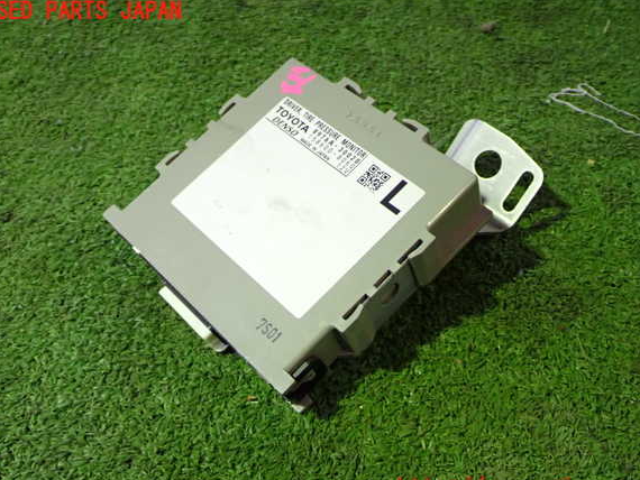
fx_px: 740
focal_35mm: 40
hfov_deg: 46.8
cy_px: 250
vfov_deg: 36.0
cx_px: 314
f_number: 2.7
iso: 640
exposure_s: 1/40
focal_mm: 6.83
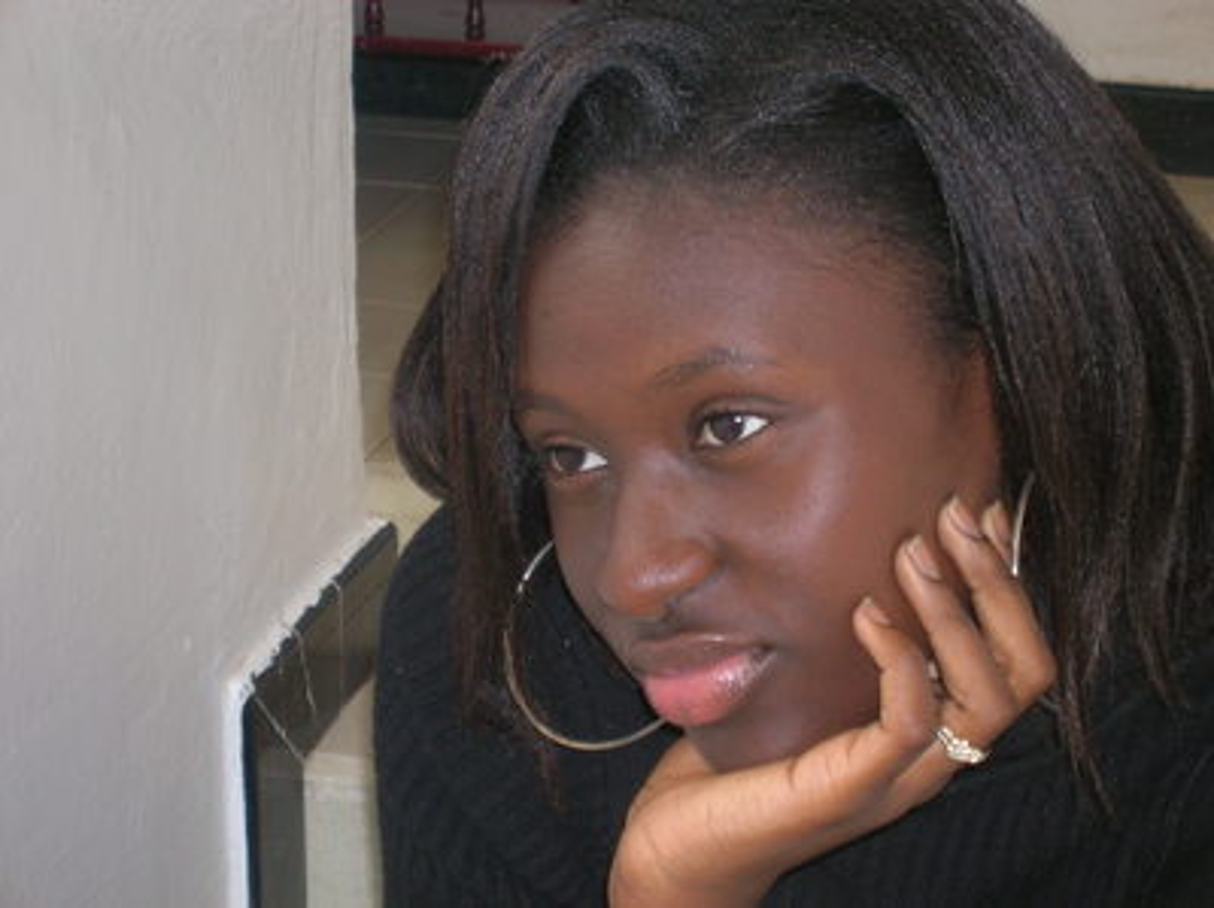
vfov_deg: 14.5
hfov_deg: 19.3
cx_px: 607
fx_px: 3573
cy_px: 454
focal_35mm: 102
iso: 91
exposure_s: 1/60.1
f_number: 4.9
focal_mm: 17.1
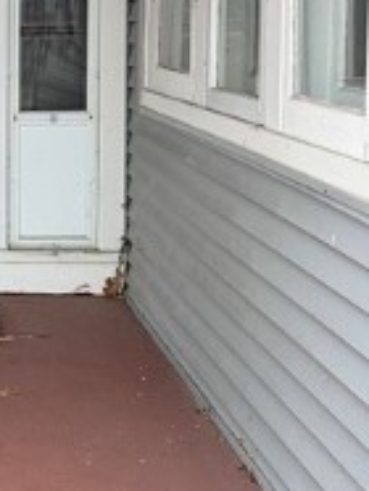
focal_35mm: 99
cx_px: -264
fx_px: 1404
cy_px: 150
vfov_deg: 19.7
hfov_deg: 13.6
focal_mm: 6.76
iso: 100
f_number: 1.78
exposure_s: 1/147
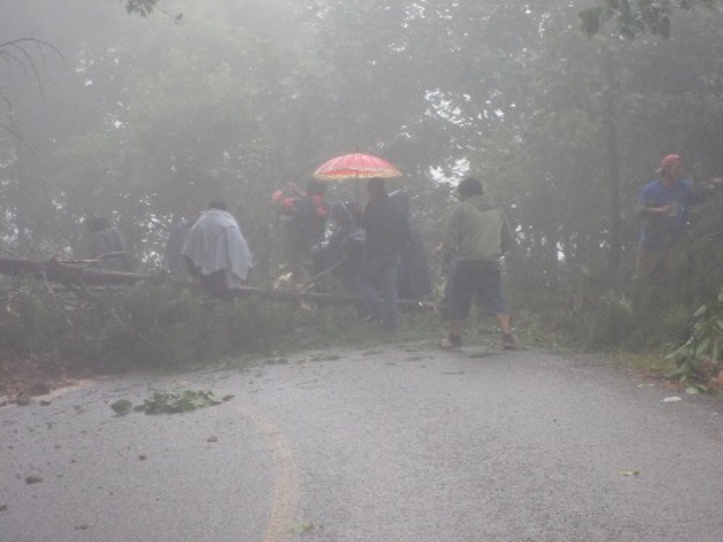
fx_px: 2611
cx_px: 362
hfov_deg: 15.8
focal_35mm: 125
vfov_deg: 11.9
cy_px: 271
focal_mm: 22.5
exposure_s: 1/60
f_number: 6.3
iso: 200
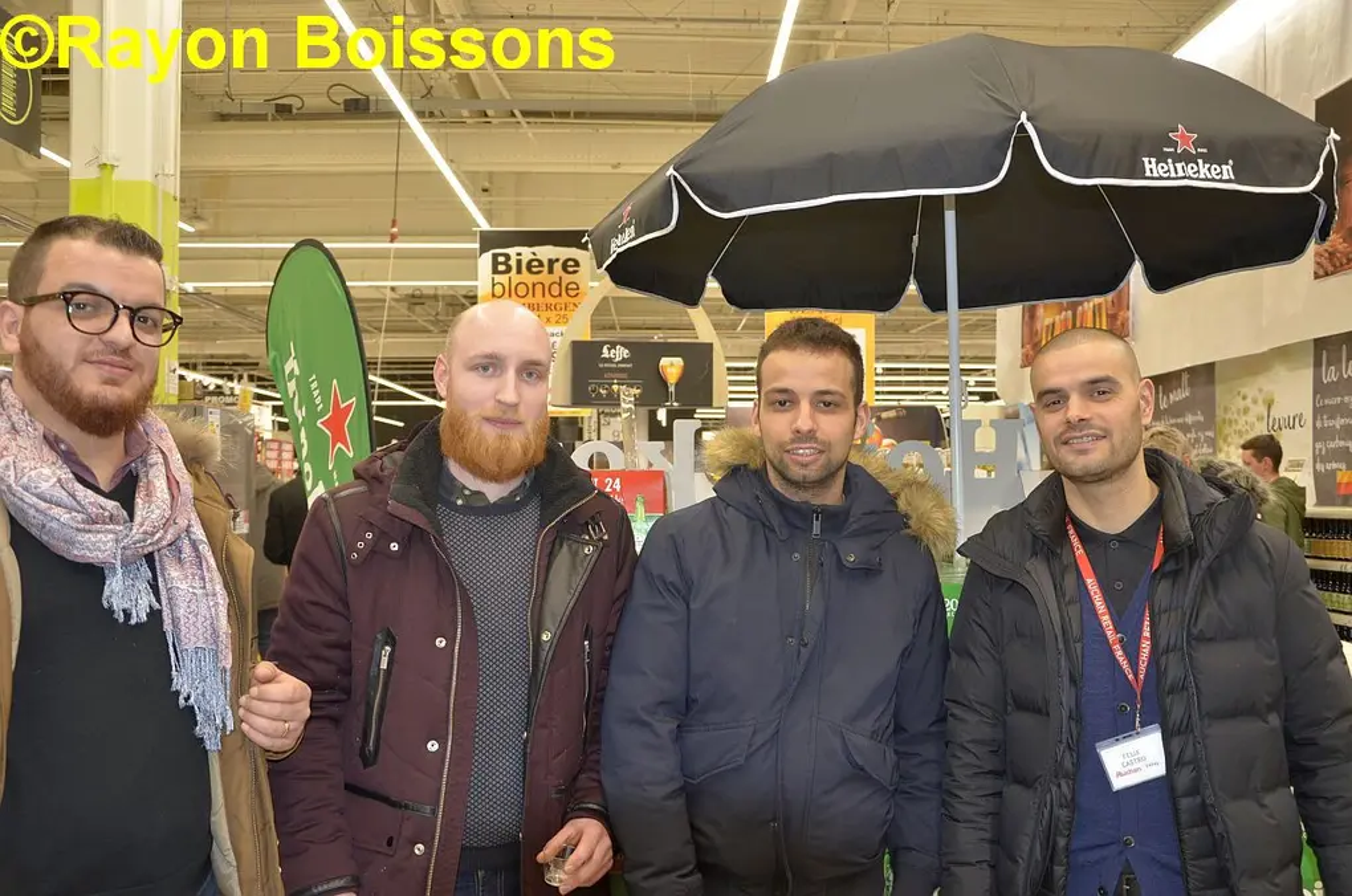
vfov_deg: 39.8
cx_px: 676
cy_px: 448
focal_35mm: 33
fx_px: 1237
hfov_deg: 57.3
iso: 400
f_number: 3.8
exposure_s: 1/60
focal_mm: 22
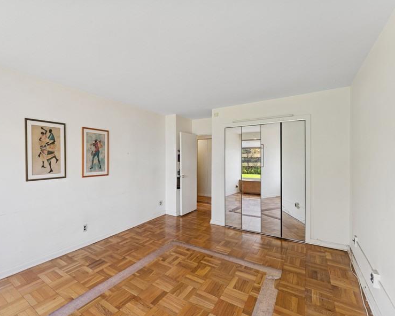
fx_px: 187
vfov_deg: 80.4
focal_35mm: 16
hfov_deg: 92.3
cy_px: 159
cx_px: 166
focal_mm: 14
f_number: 11
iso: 100
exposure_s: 1/10
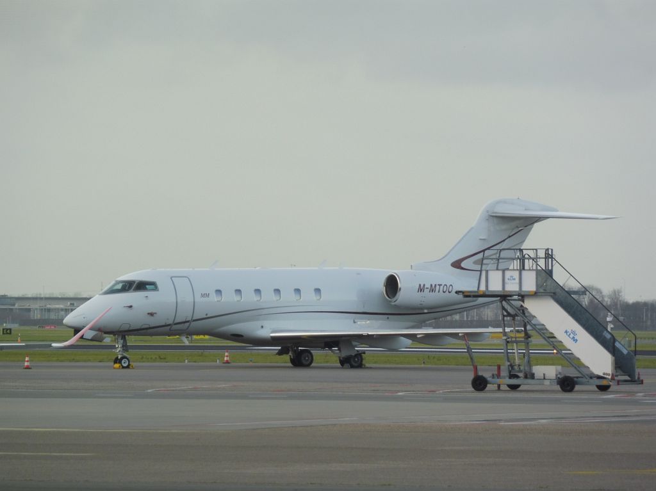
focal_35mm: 480
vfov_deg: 3.1
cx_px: 328
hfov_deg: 4.1
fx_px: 9092
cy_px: 246
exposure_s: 1/125
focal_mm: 86
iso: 100
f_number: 6.4
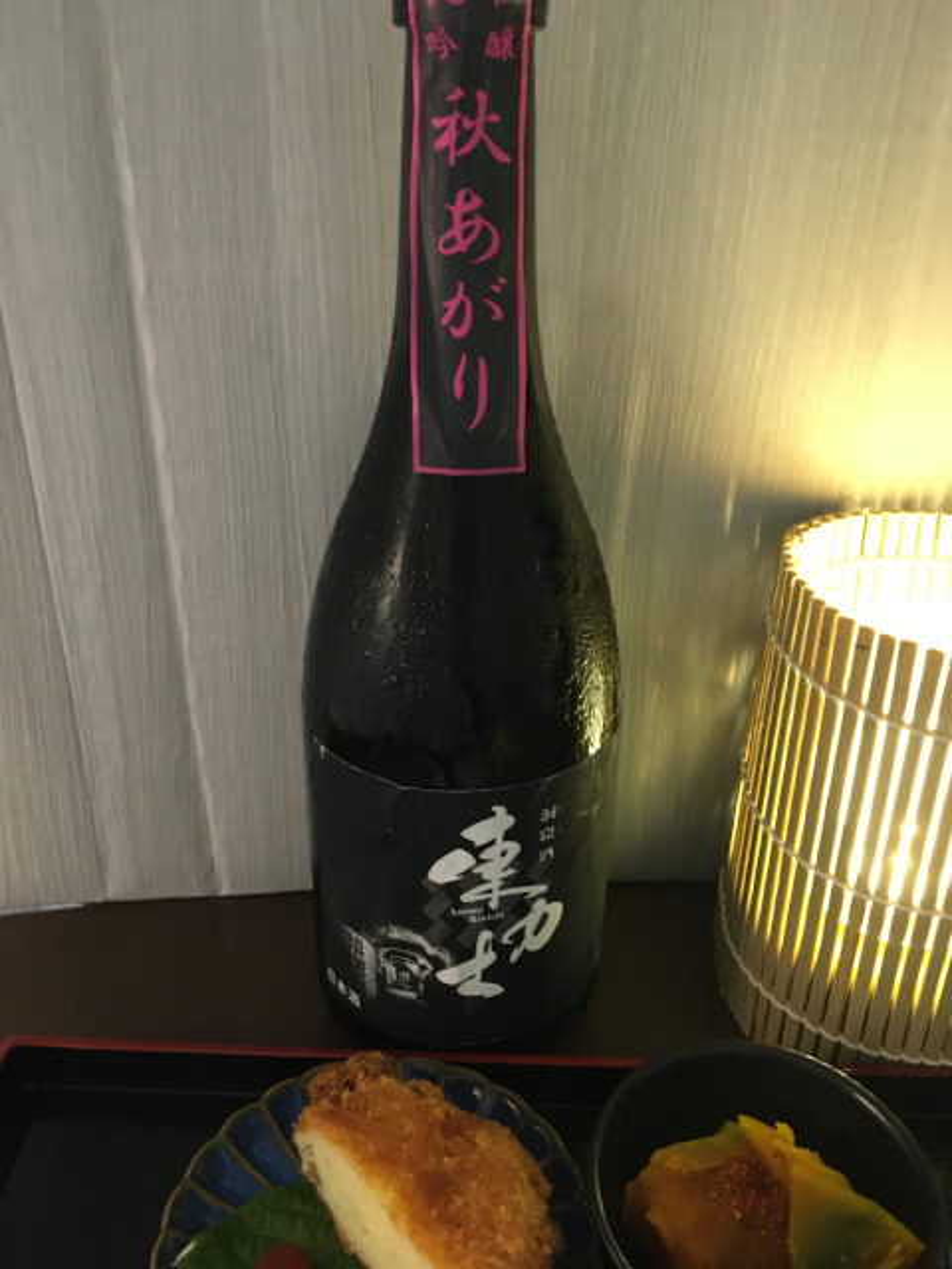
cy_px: 634
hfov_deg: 48.2
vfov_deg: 61.7
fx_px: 1063
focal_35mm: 29
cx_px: 476
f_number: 2.2
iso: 200
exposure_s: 1/15
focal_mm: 4.15
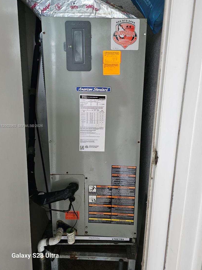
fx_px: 195
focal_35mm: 25
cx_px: 108
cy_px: 126
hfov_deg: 54.8
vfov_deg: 69.3
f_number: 1.7
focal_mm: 6.3
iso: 800
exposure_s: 1/77
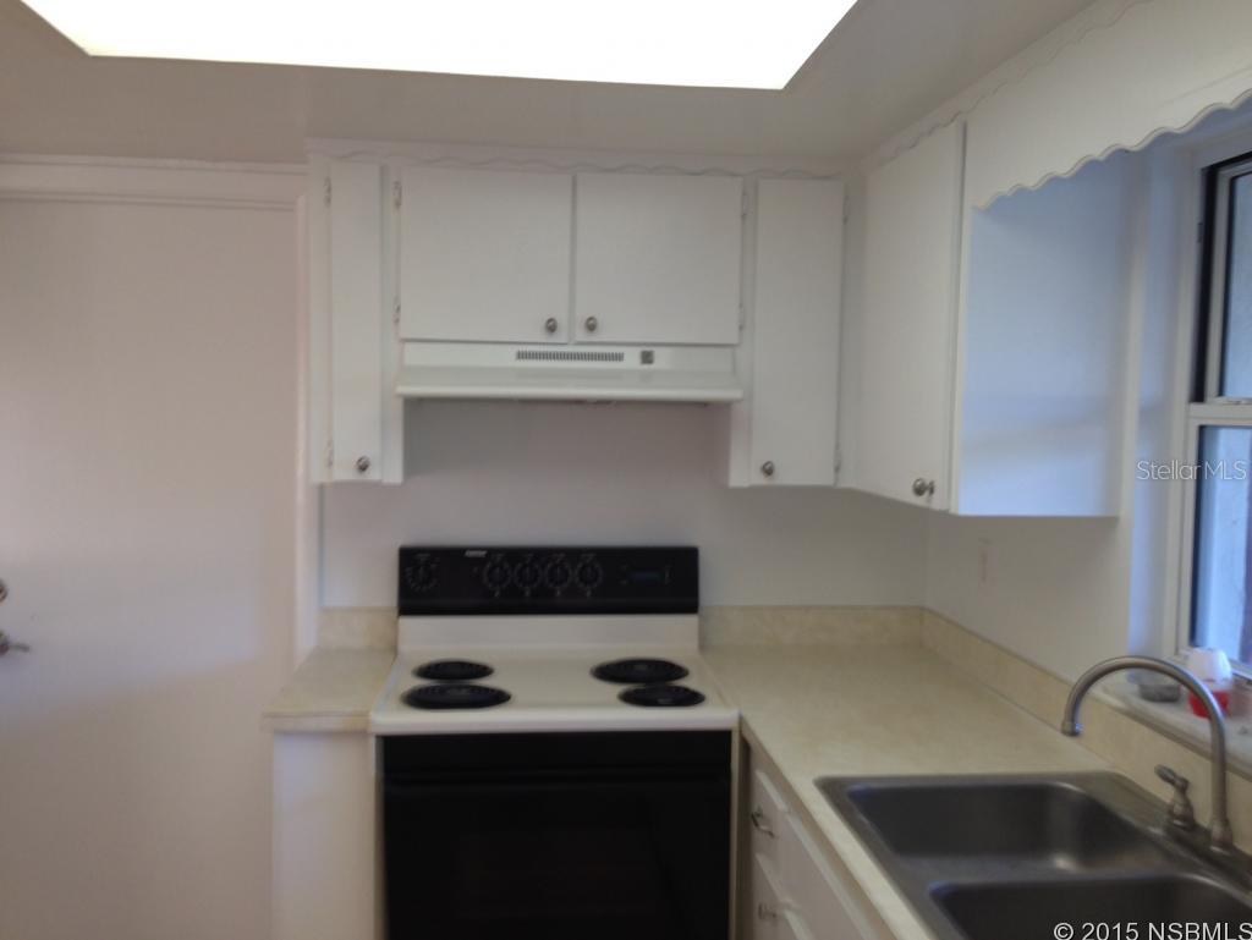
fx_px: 1194
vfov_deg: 43.0
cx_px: 626
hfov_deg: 55.3
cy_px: 470
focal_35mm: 33
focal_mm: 4.12
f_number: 2.4
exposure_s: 1/30
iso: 50
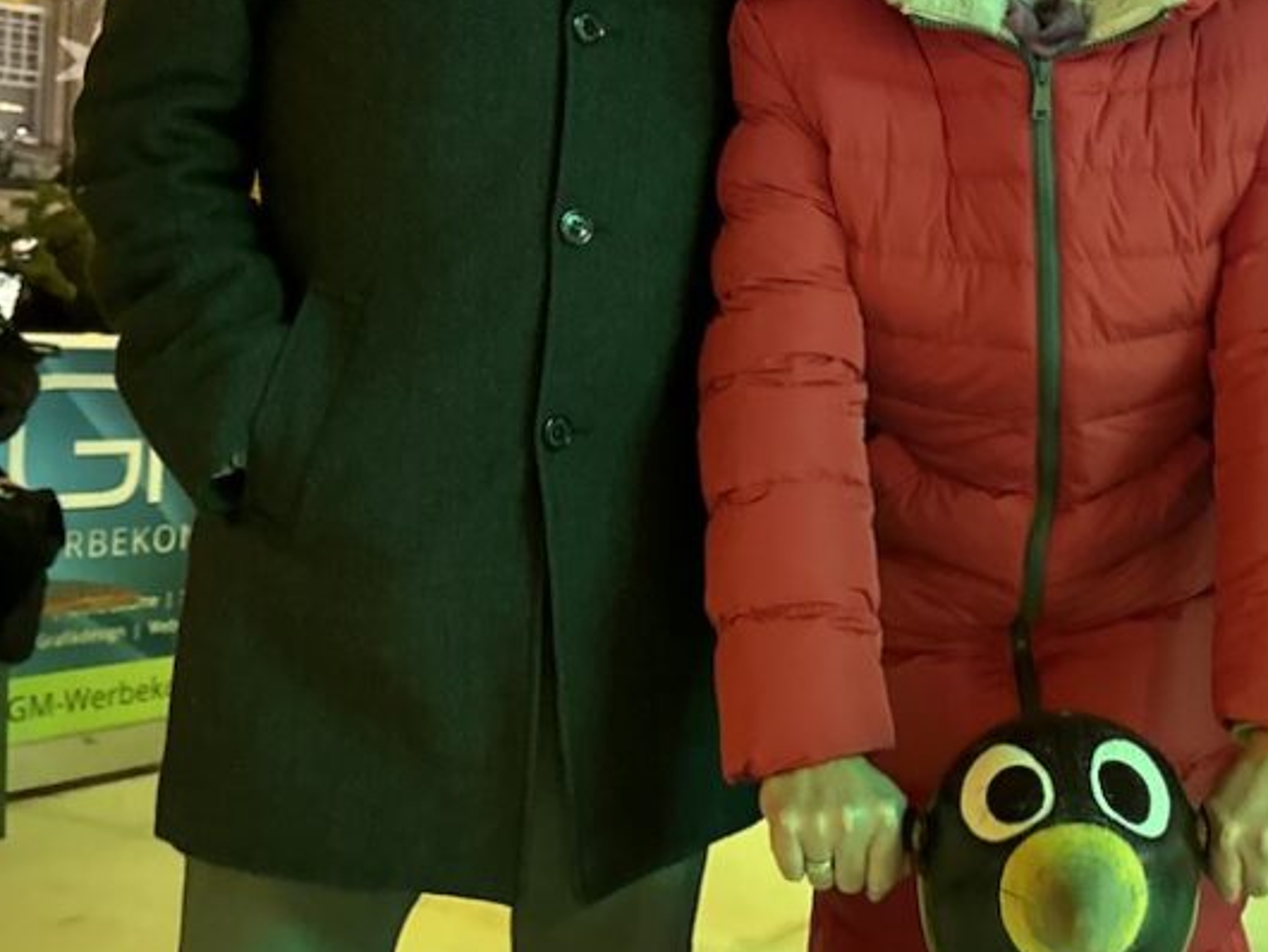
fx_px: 1942
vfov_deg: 27.4
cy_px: 309
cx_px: 1017
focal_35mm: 53
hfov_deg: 35.0
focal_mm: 6.86
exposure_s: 1/33
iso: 1000
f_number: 1.78
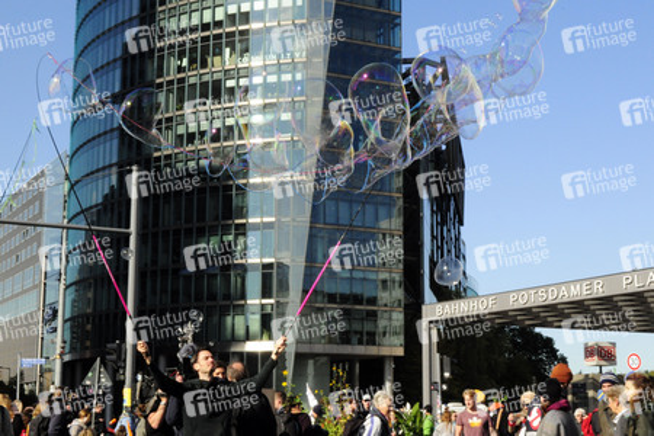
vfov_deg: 23.8
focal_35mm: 57
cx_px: 327
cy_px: 218
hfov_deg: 35.1
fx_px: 1035
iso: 1250
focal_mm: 38
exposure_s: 1/200
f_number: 32
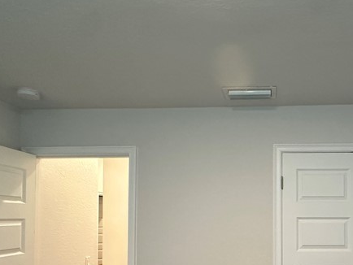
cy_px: 204
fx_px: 337
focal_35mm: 33
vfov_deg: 41.5
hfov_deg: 52.8
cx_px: 266
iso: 320
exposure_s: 1/60
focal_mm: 2.22
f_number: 2.2
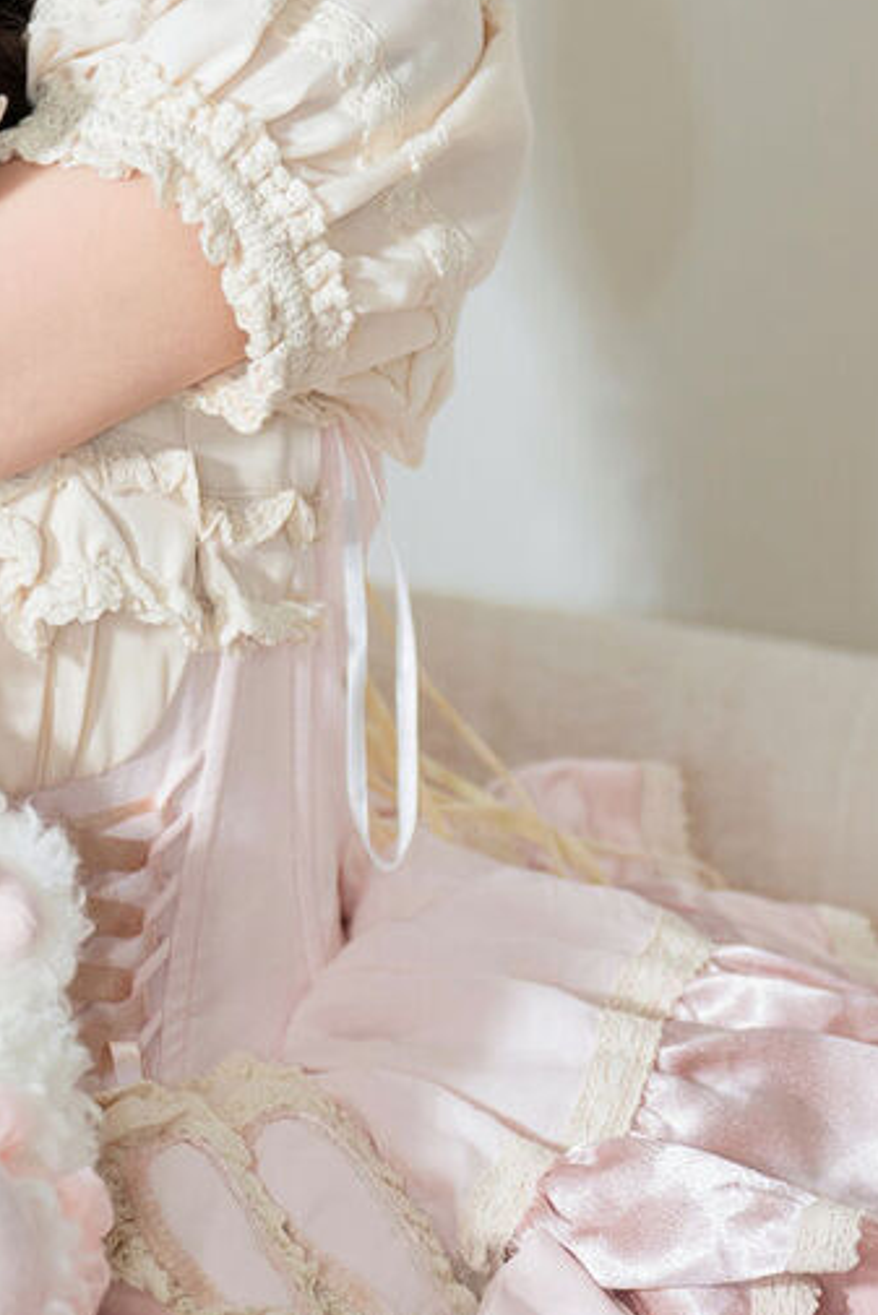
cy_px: -74
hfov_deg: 4.6
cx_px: -117
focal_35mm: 296
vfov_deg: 6.9
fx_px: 10820
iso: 800
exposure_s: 1/250
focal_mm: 95
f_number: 2.8
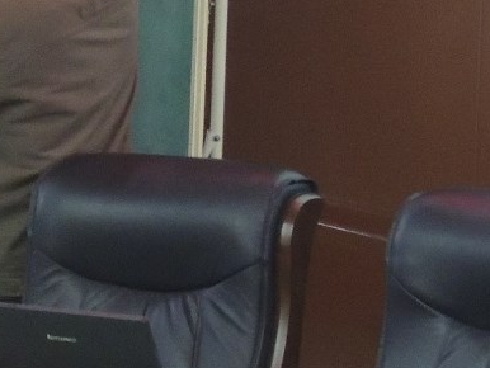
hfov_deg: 5.6
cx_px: -239
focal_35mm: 352
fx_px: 4986
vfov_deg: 4.2
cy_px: 103
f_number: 4
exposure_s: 1/8
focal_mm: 15.1
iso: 800
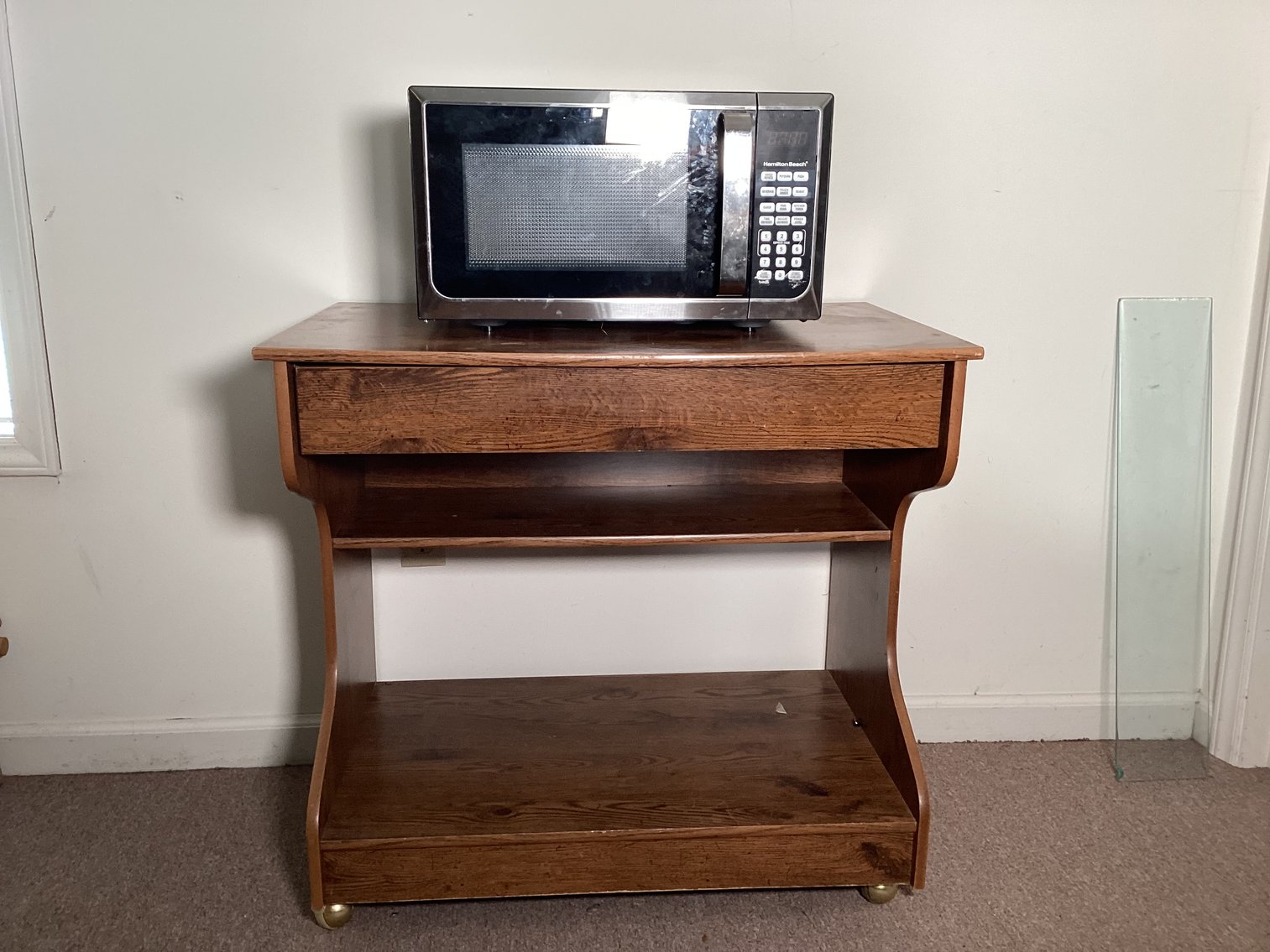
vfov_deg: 45.4
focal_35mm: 31
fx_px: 1137
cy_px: 476
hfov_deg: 58.3
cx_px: 635
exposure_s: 1/50
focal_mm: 3.3
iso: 100
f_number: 2.4
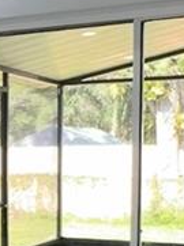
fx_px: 661
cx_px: -147
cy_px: 208
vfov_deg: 20.8
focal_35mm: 93
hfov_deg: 14.1
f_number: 2.2
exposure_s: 1/120
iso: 100
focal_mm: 2.22
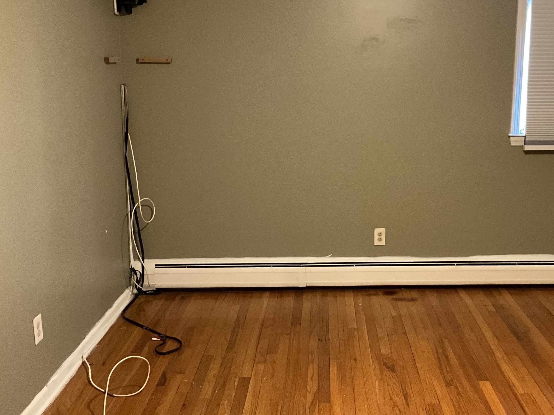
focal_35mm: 42
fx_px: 672
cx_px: 363
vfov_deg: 34.3
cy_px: 190
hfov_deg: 44.2
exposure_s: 1/30
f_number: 1.8
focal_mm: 3
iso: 400
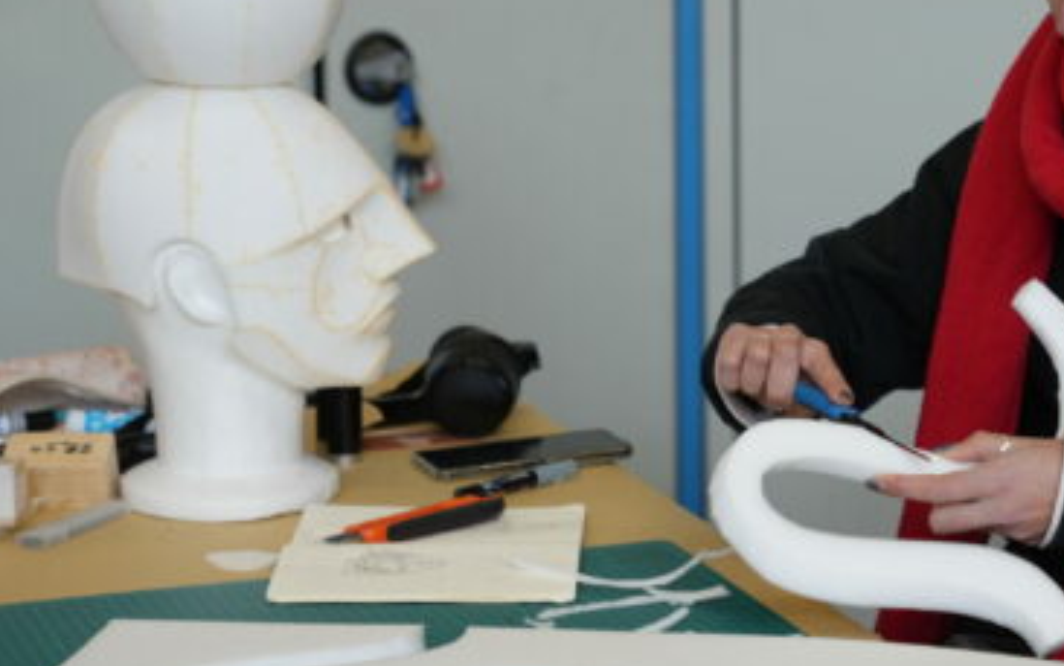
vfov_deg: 11.2
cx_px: 770
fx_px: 3394
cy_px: 241
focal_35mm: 117
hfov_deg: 17.7
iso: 1000
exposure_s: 1/160
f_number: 4
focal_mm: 70
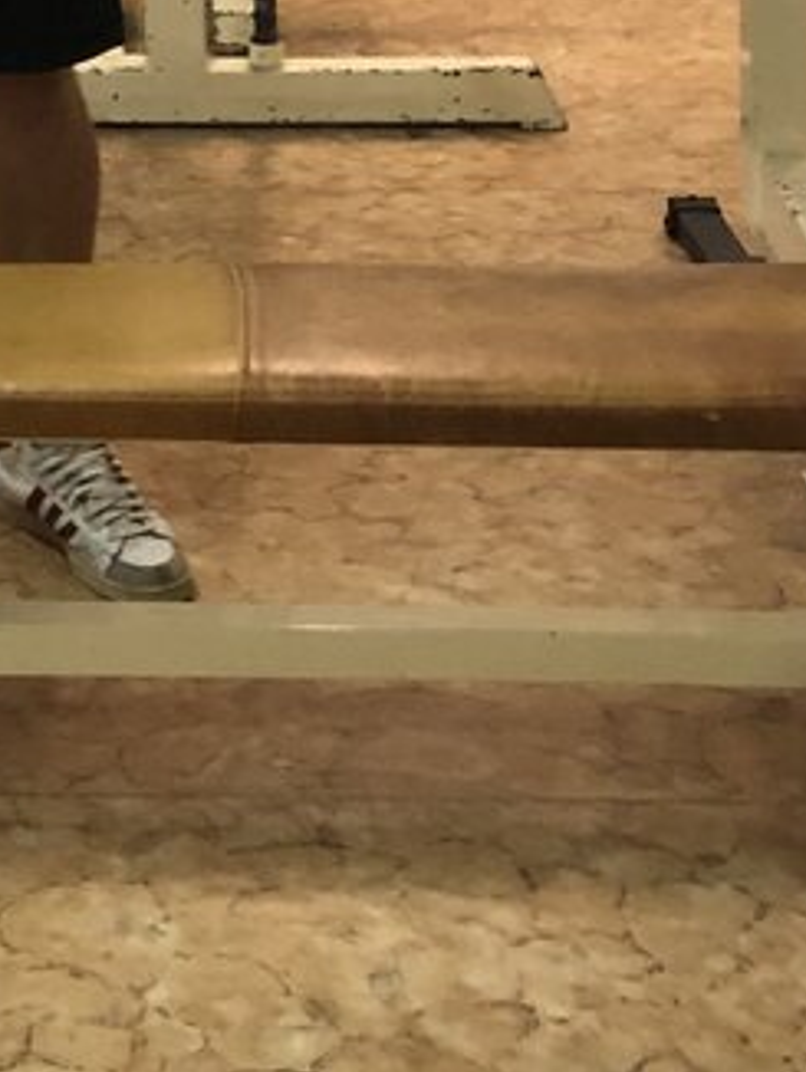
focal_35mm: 103
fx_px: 3193
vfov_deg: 18.0
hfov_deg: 13.4
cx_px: -451
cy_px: -263
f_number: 1.8
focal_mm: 4
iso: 100
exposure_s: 1/15
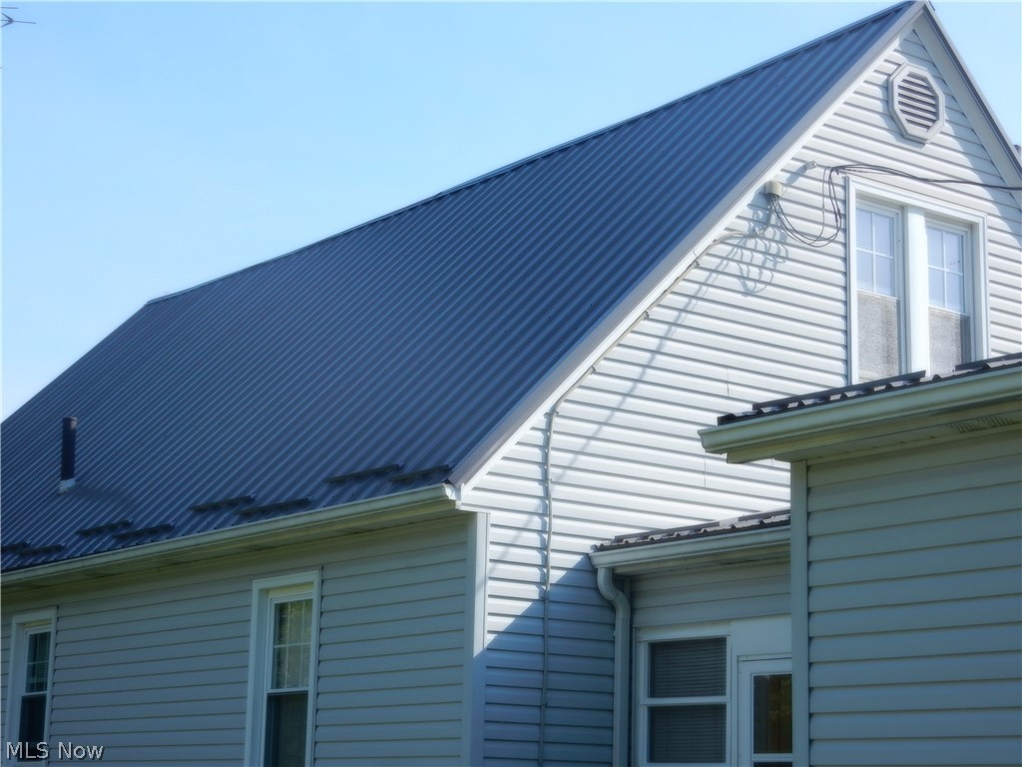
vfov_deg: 20.7
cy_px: 384
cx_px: 511
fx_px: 2096
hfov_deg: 27.4
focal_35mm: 71
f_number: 4.8
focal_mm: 12.6
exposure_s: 1/400
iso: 125
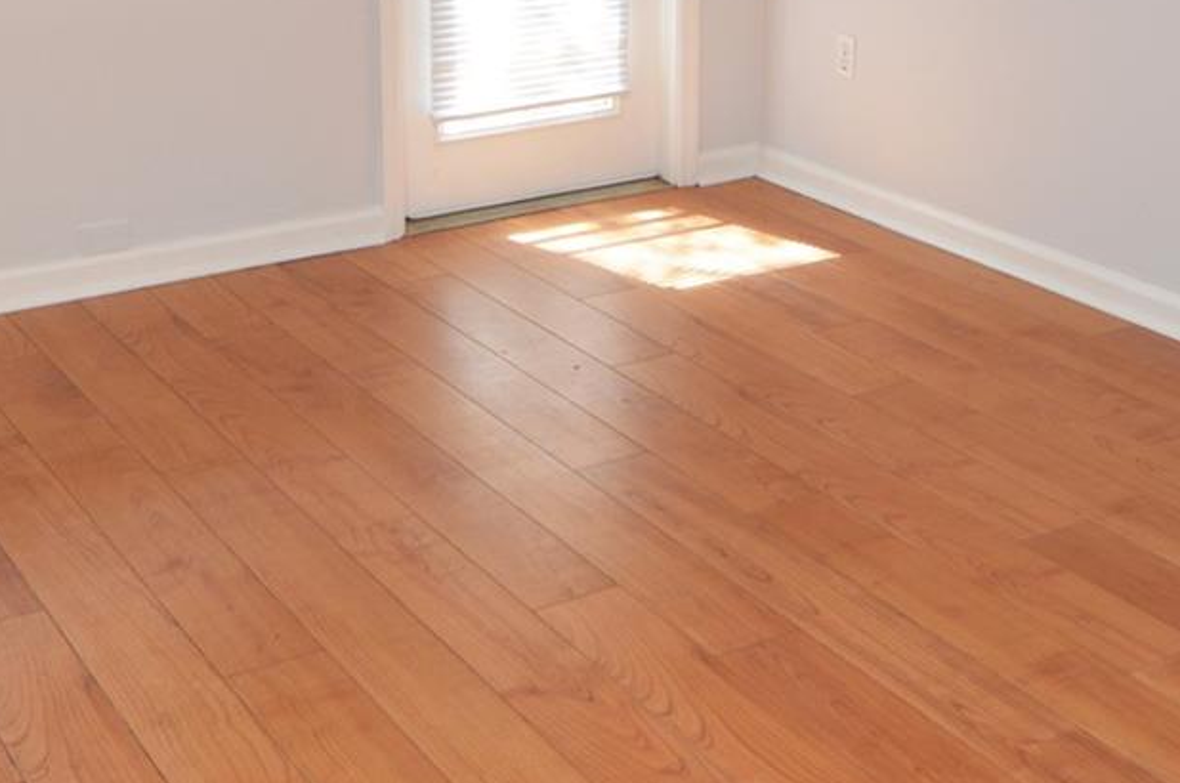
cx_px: 571
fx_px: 1908
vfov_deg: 22.4
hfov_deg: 34.4
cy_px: 11
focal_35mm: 58
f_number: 4
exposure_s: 1/60
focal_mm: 15
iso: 450
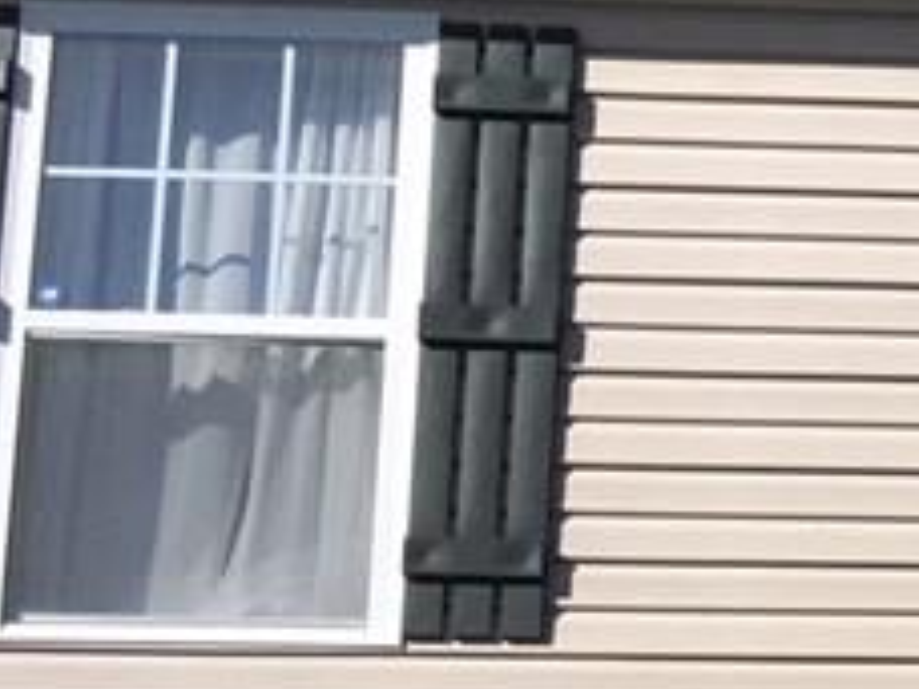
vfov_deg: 11.1
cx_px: 1991
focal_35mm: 130
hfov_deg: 12.7
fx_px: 3451
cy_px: 963
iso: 25
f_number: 2.2
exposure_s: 1/2959
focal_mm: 4.15
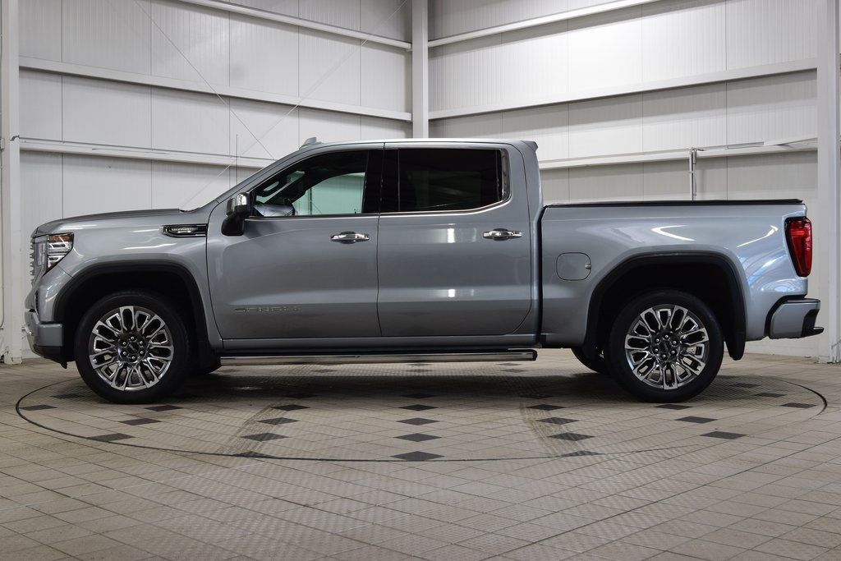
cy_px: 280
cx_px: 420
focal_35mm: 44
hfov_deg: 45.0
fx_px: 1016
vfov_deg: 30.9
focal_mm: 29
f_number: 6.3
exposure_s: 1/20
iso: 400
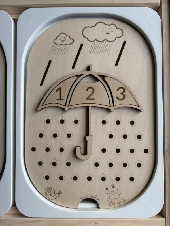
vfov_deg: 67.3
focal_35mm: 26
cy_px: 113
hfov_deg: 53.1
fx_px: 170
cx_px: 85
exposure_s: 1/349
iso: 50
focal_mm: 5.96
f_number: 1.6
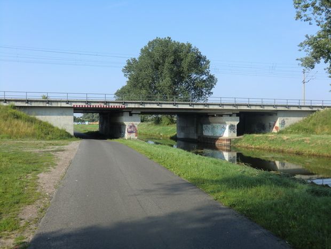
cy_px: 124
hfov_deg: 54.0
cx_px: 166
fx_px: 325
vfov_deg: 41.8
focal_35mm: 34
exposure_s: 1/400
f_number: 3.6
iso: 64
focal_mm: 6.1
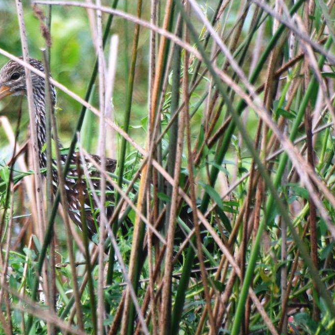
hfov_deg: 2.0
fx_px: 9799
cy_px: 163
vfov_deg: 2.0
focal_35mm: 895
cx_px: -3
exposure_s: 1/640
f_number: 5.6
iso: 400
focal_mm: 300
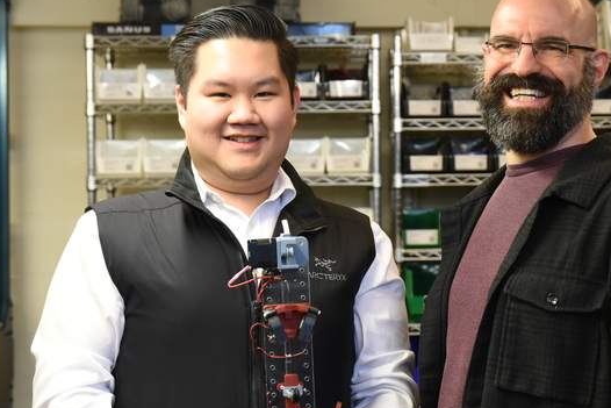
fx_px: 1511
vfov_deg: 15.4
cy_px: 212
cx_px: 418
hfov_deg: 22.7
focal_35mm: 89
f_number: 4
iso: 1600
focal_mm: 52
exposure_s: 1/250
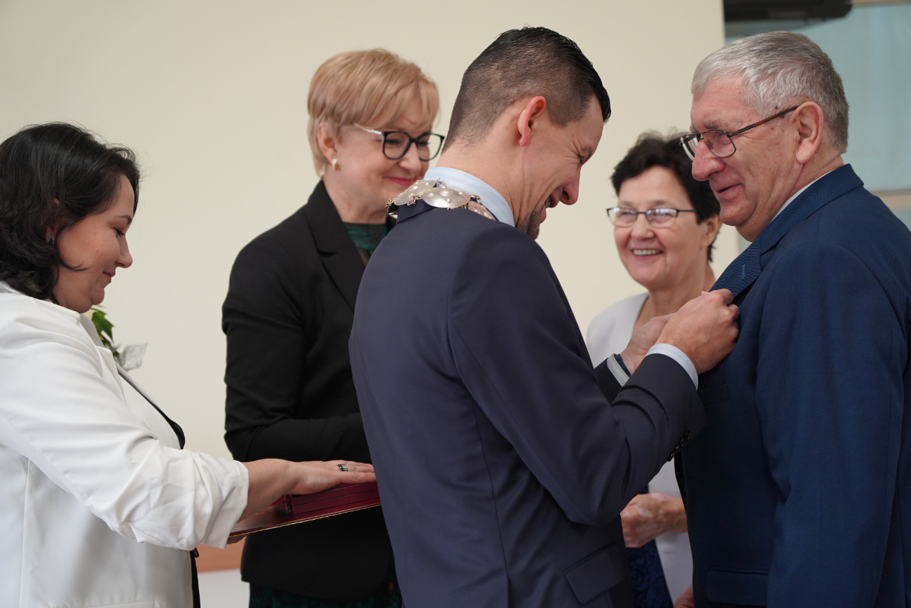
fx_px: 2176
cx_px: 456
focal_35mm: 86
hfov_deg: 23.6
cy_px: 304
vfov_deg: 15.9
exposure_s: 1/160
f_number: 4
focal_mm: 86
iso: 1600
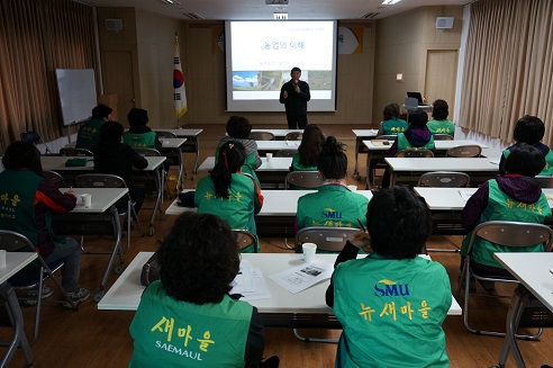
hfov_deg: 62.0
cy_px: 184
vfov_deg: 43.5
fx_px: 460
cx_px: 276
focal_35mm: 30
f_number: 4
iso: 1000
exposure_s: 1/60
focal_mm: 20
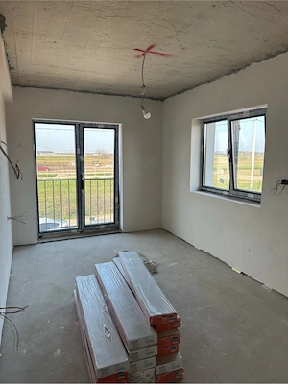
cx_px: 144
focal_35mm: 24
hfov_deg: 56.8
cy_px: 192
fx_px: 266
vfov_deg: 71.6
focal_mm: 6.86
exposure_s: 1/144
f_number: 1.78
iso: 64
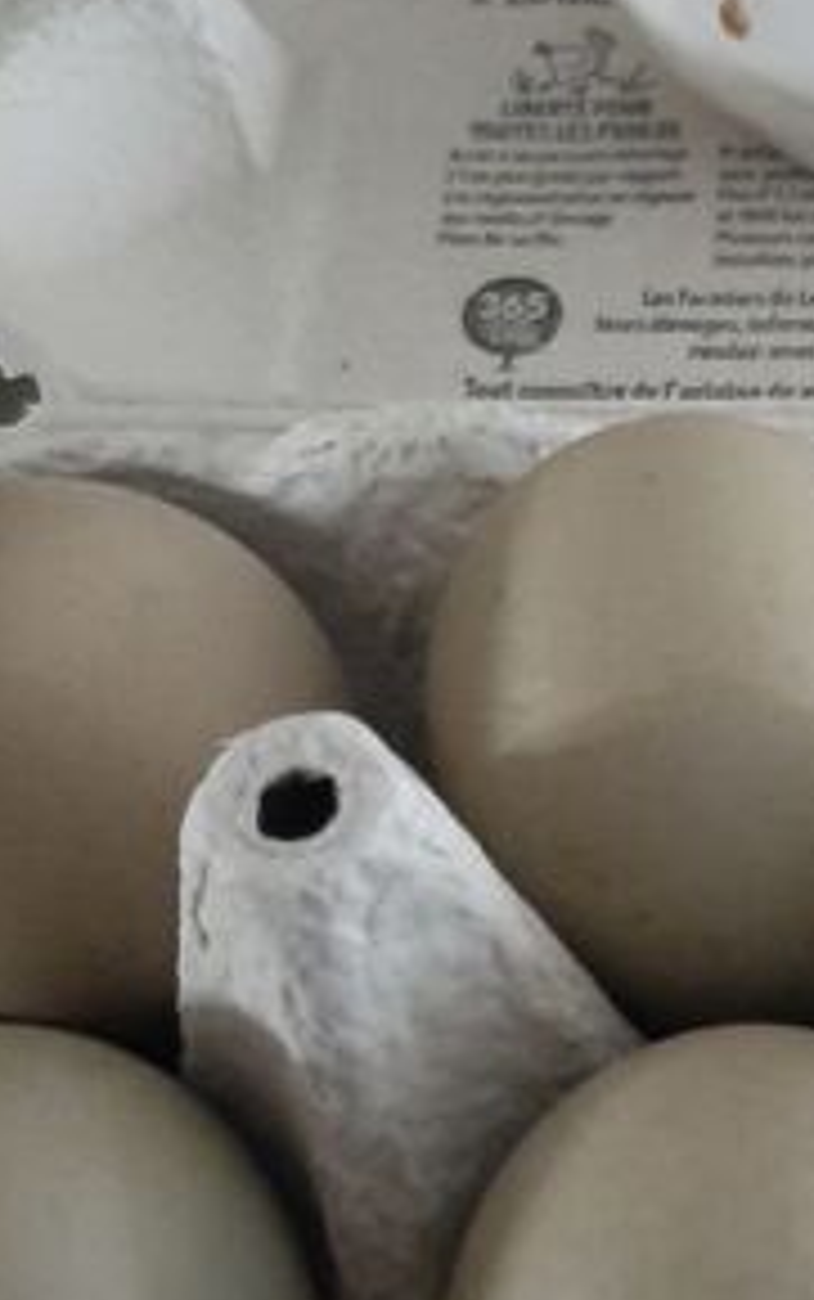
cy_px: 760
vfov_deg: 33.4
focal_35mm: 61
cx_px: 774
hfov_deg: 20.8
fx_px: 2162
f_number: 1.7
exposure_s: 1/10
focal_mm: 3.93
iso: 1250
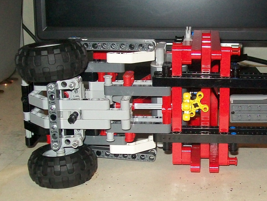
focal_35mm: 74
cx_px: 213
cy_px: 120
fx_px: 571
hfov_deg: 25.9
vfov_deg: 19.9
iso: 160
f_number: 2.7
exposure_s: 1/60
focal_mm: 6
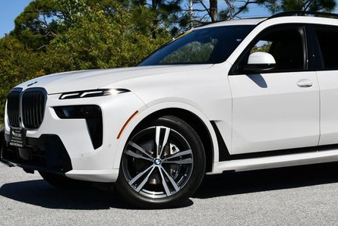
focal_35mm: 69
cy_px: 76
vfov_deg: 19.7
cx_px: 223
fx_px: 649
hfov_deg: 29.0
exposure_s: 1/400
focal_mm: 24
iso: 100
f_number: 10
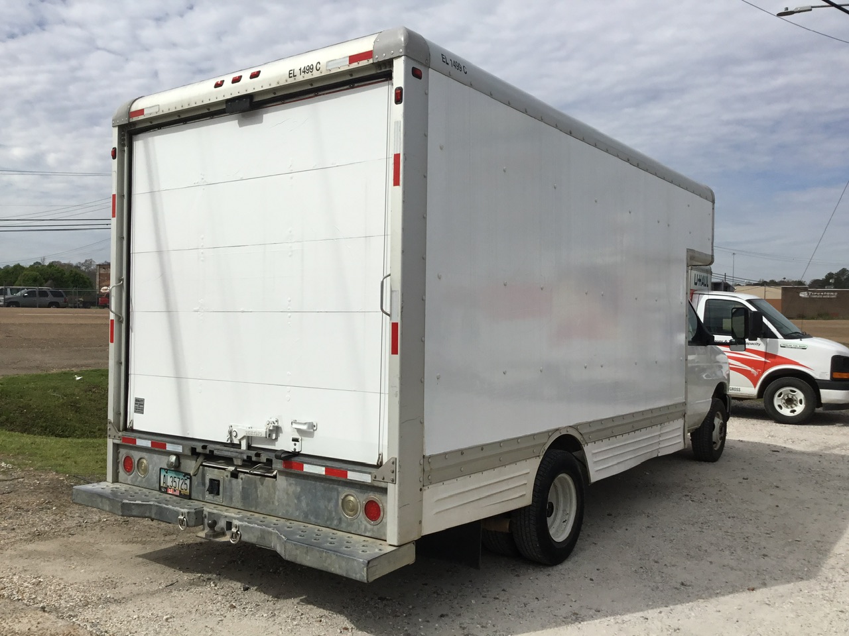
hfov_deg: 58.4
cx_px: 424
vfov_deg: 45.4
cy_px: 318
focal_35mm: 31
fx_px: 760
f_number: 2.4
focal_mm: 3.3
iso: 25
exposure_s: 1/2551
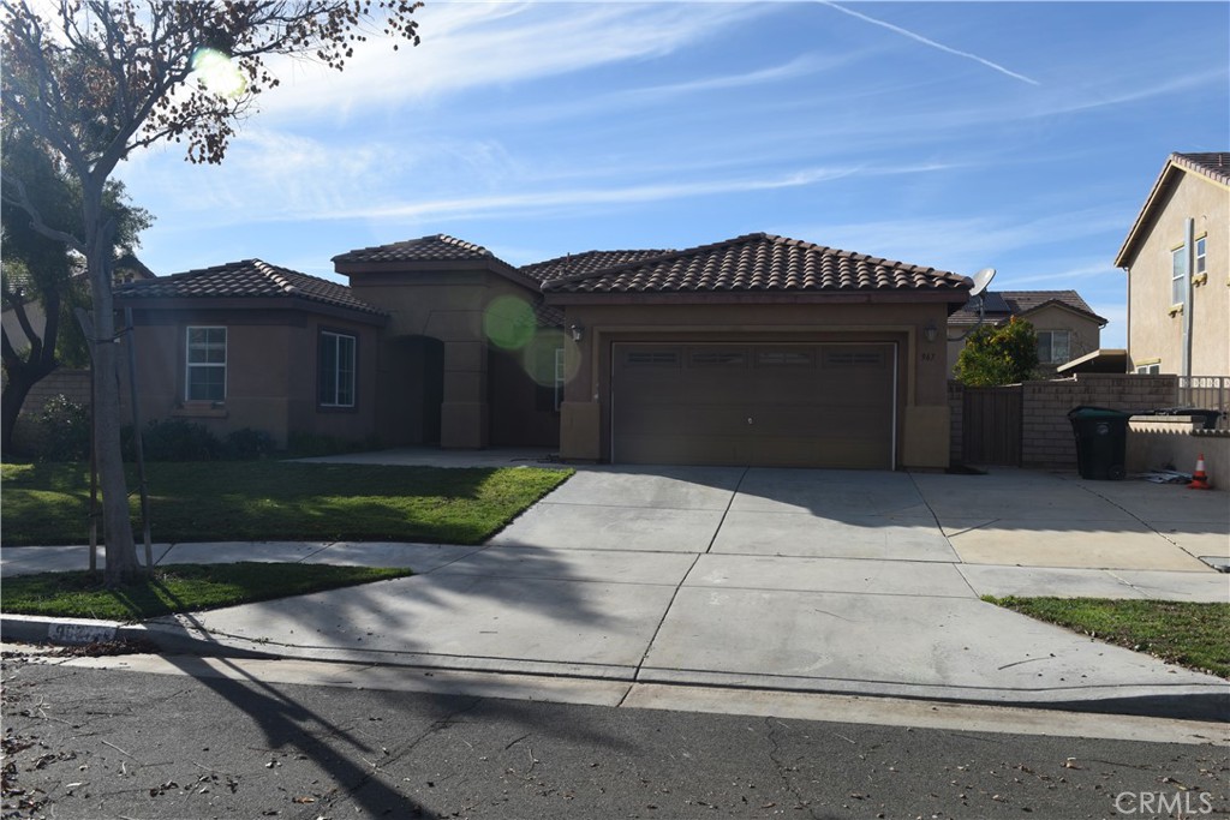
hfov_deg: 63.7
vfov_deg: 45.0
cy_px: 410
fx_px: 991
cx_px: 615
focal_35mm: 29
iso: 100
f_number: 8
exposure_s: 1/250
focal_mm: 29
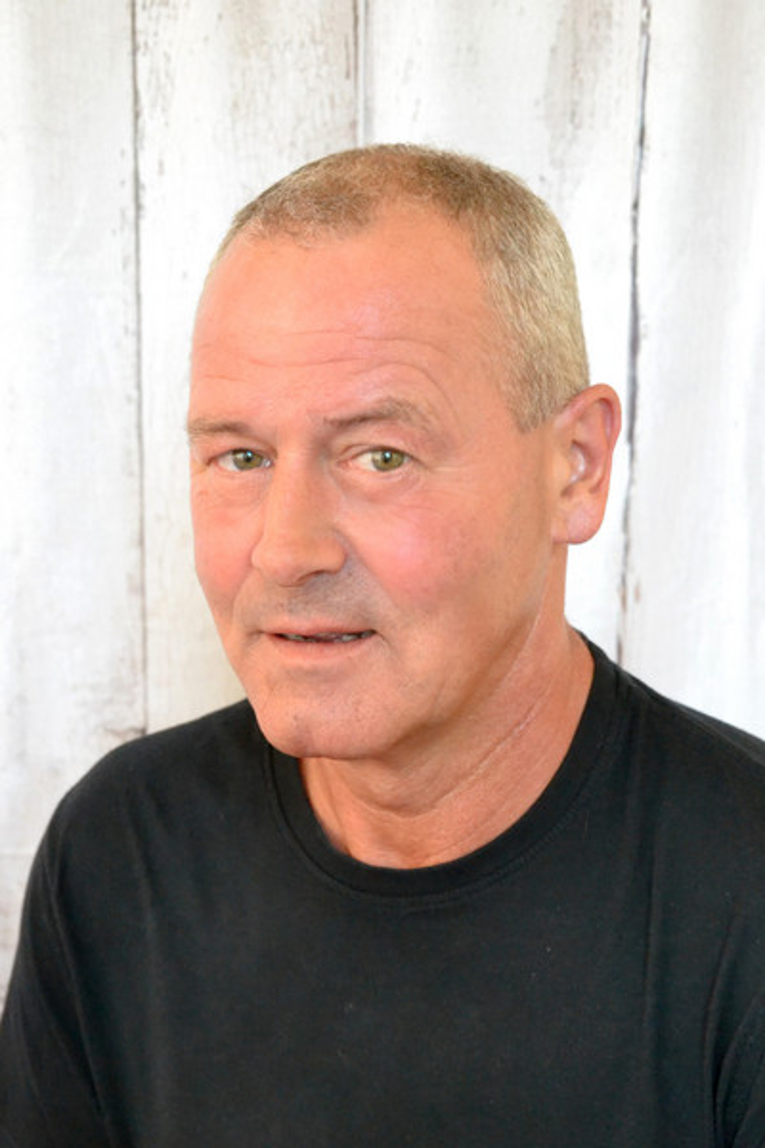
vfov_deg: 43.6
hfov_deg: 29.9
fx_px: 1434
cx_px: 382
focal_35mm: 45
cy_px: 574
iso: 3200
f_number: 4.2
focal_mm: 30
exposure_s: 1/60
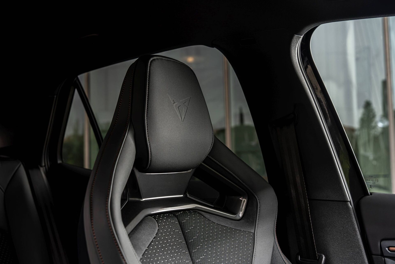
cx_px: 198
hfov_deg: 43.6
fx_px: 494
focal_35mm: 45
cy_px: 132
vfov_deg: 29.9
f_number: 5
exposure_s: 1/50
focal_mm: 45
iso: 500
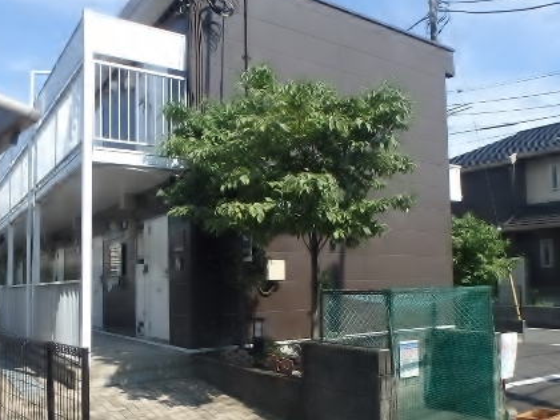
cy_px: 260
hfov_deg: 56.7
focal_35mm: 32
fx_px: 518
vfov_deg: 43.8
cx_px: 304
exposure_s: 1/800
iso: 125
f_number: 3.5
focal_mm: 3.7
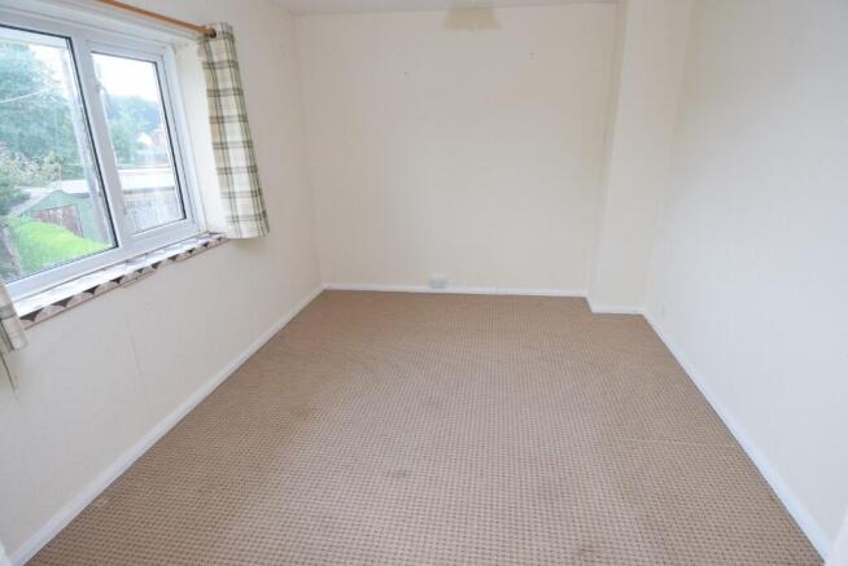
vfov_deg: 67.5
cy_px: 283
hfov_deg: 90.0
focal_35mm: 18
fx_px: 424
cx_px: 424
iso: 400
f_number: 5.6
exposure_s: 1/125
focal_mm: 12
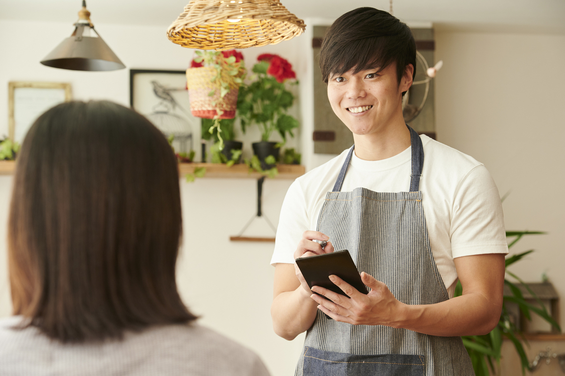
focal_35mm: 105
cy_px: 188
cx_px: 282
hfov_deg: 19.5
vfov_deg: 13.0
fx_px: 1647
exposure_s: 1/125
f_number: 6.3
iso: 400
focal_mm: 105
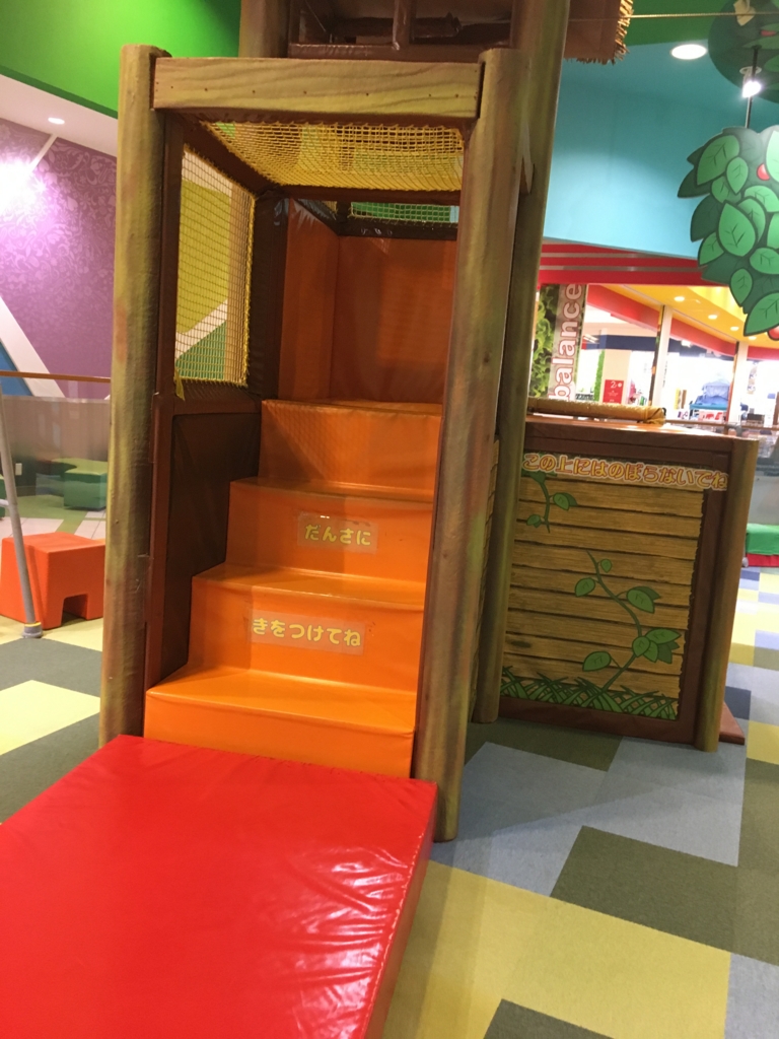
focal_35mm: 29
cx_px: 390
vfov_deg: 61.7
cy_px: 520
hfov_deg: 48.2
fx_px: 870
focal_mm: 4.15
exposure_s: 1/30
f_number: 2.2
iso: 200
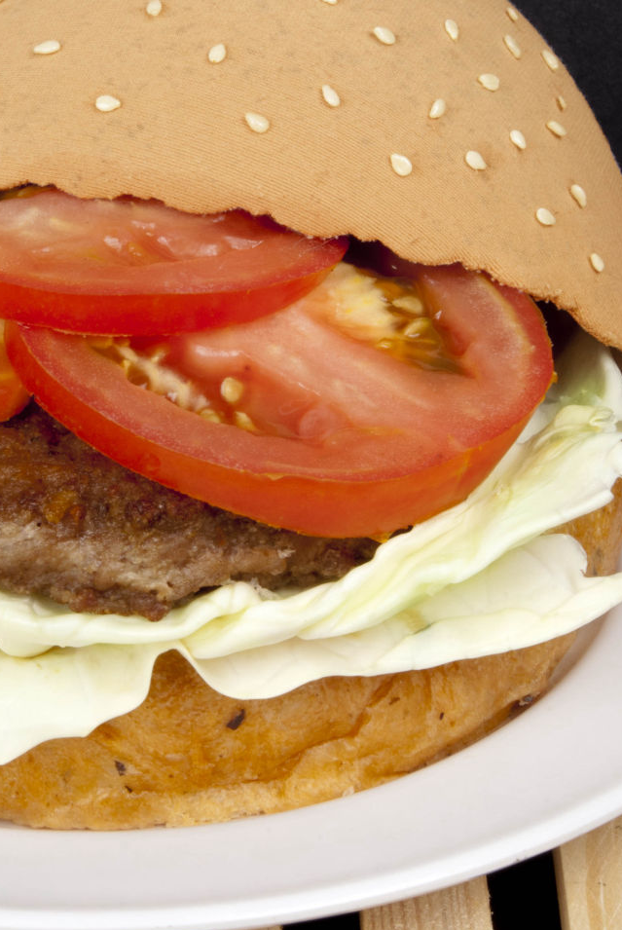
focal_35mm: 125
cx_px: 166
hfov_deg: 11.0
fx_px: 3231
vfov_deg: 16.4
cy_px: 394
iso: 200
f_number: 22
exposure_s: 1/160
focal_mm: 52
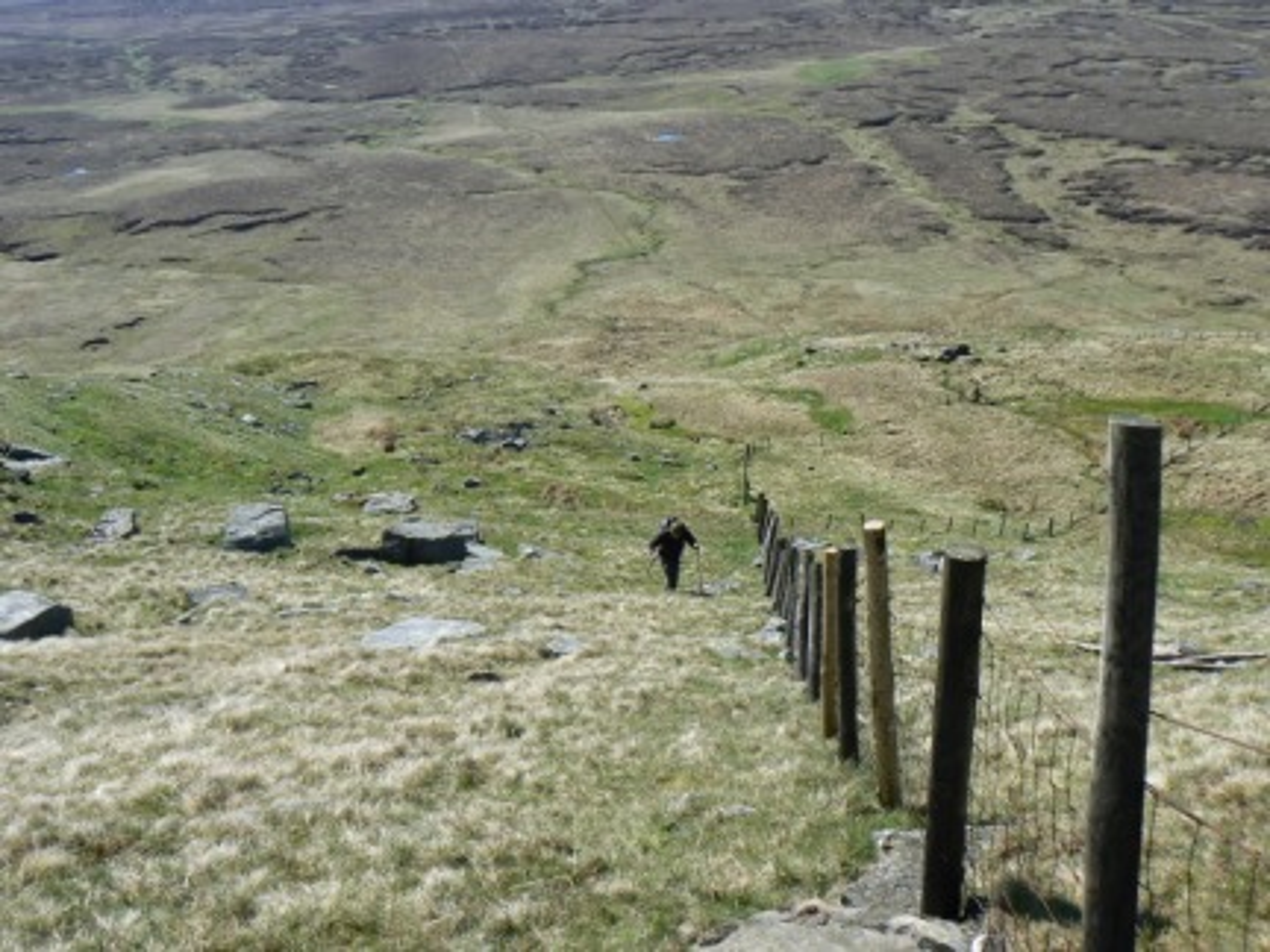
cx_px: 635
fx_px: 1321
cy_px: 476
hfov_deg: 51.4
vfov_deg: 39.7
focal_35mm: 36
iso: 80
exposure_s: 1/320
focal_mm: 6
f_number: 5.6
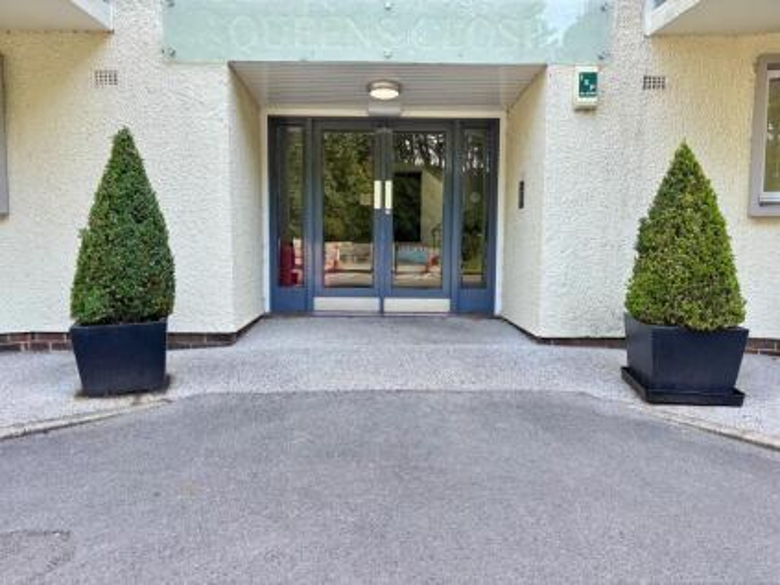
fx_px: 586
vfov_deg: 53.0
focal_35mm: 26
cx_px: 390
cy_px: 292
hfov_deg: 67.3
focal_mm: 5.96
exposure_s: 1/121
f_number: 1.6
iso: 64
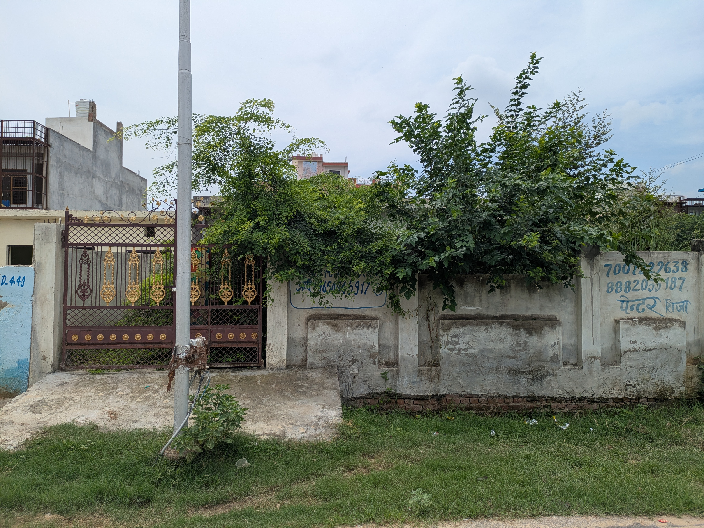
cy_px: 264
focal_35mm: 25
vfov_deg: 54.9
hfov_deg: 69.4
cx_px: 352
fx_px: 509
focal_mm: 5.43
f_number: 1.89
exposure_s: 1/2632
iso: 49
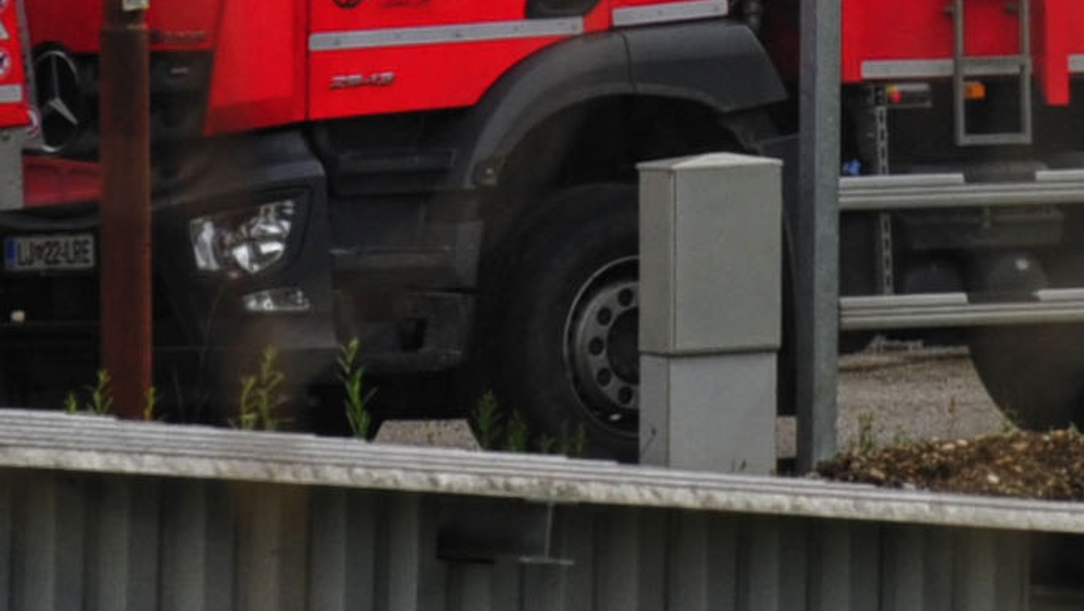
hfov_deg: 1.8
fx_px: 33644
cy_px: -1569
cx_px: 1975
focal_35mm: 1170
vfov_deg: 1.0
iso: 320
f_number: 9
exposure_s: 1/250
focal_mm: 180
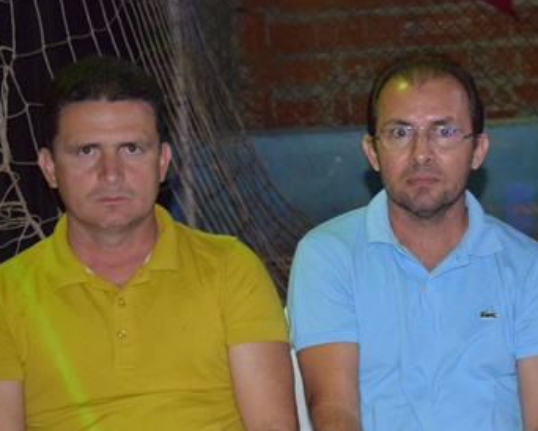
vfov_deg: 15.3
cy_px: 326
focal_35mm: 100
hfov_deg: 19.0
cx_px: 431
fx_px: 1593
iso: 3200
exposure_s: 1/60
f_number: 4.8
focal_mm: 38
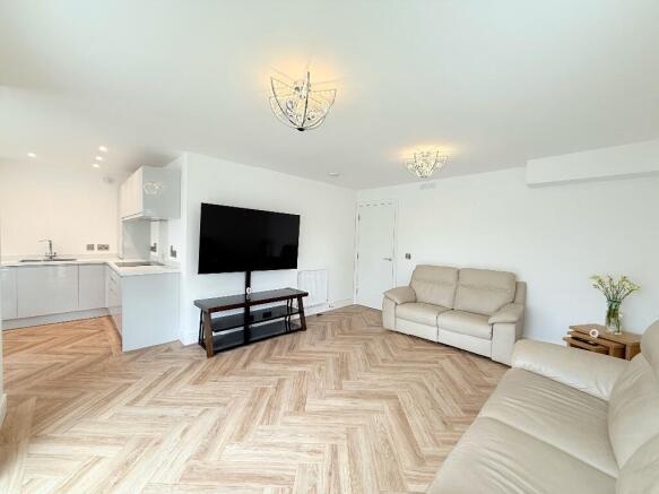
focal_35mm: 14
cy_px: 247
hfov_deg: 102.1
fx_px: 266
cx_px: 330
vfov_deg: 85.7
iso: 125
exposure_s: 1/100
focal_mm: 2.22
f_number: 2.2
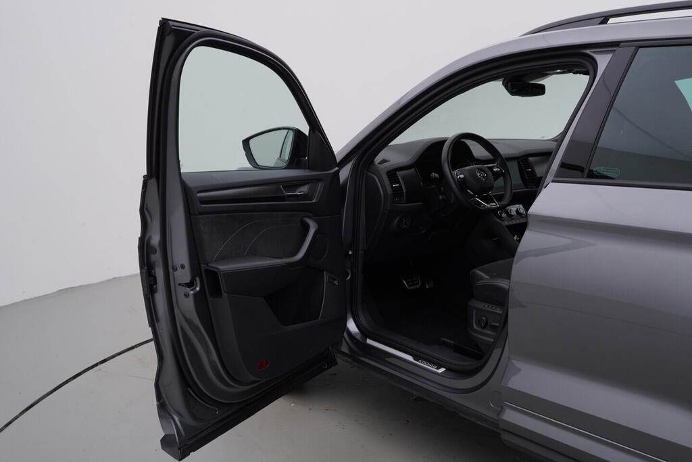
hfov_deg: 53.1
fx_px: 692
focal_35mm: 36
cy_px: 231
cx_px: 346
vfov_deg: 36.9
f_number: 4.5
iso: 125
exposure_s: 1/100
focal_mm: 24
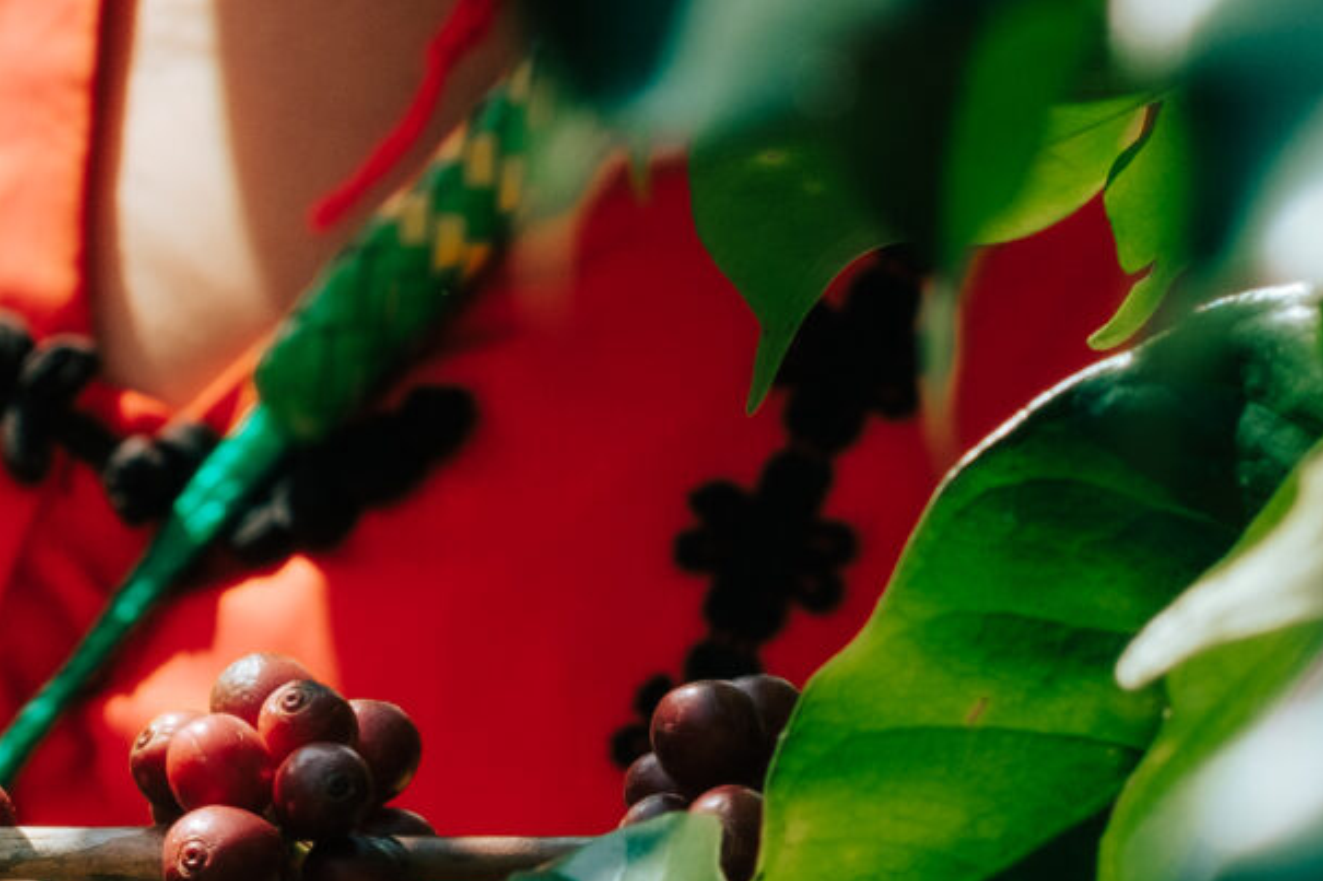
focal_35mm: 542
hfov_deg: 3.8
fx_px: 19912
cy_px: 377
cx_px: -667
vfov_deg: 2.5
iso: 200
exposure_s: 1/320
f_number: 5.6
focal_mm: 85
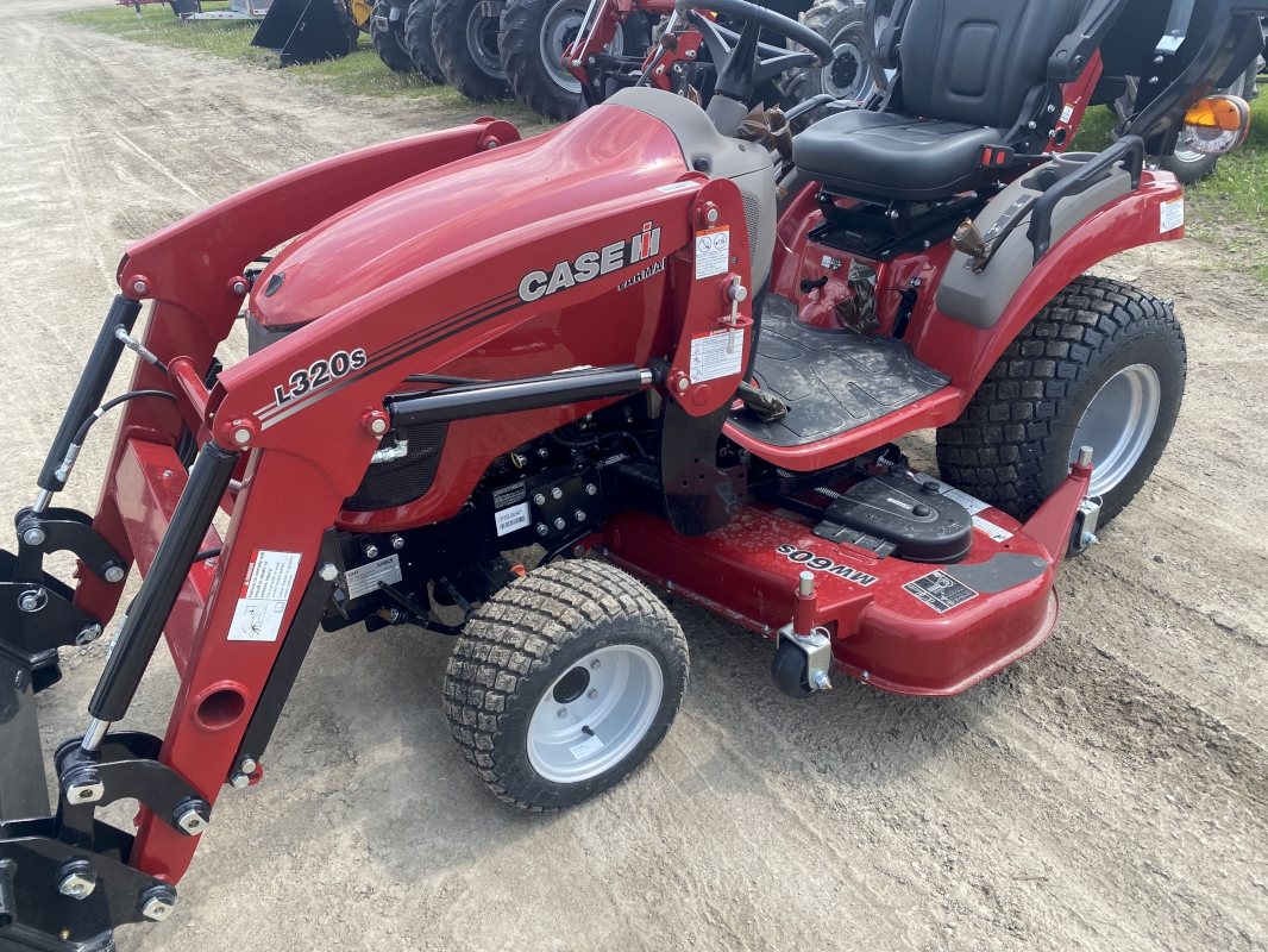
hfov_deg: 67.3
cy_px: 476
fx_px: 953
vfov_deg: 53.1
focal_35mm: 26
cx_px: 634
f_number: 1.8
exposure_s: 1/949
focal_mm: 4.25
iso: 32
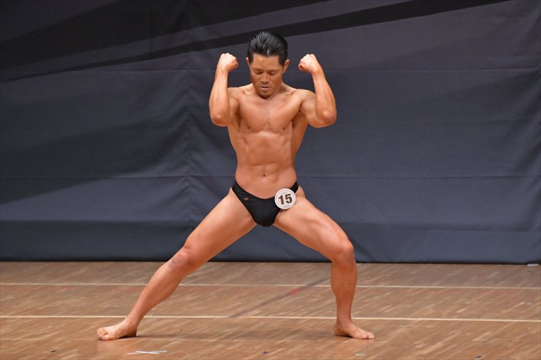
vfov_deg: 4.0
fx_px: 5182
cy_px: 180
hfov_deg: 6.0
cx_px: 270
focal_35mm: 345
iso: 6400
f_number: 5.6
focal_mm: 230
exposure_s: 1/400
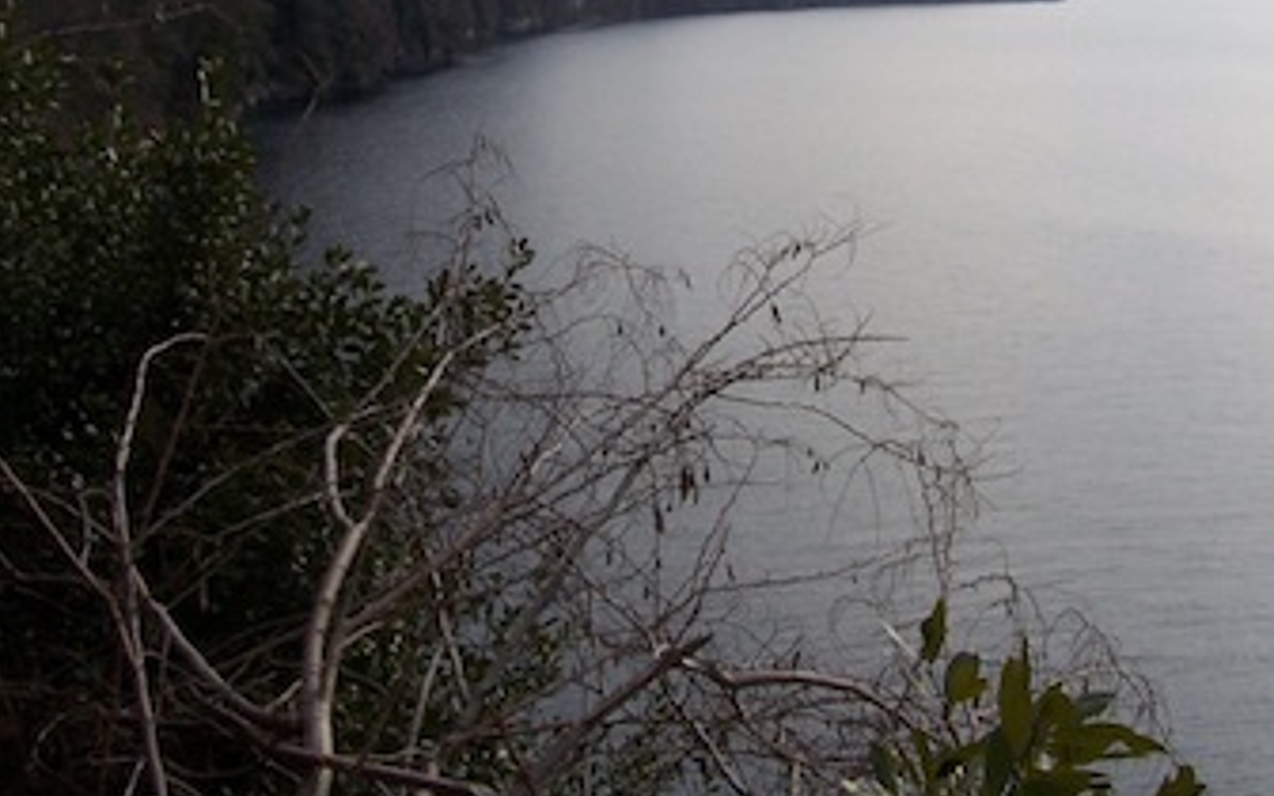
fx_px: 2083
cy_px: 157
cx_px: 705
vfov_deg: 21.4
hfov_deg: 34.0
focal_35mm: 60
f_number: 4
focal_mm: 6.3
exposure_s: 1/1000
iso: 80
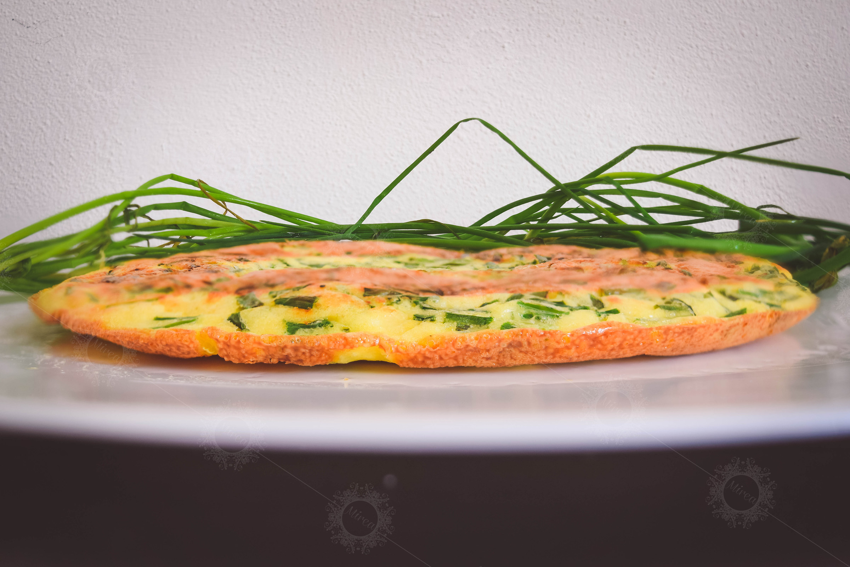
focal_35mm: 40
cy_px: 284
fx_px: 956
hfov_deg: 47.9
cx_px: 425
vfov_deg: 33.0
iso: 100
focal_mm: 27
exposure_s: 1/3
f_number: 4
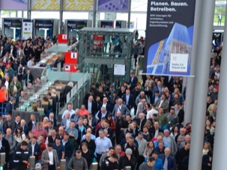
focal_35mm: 94
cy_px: 78
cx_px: -108
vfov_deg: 15.7
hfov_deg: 18.6
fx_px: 616
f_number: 3.8
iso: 720
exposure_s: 1/60
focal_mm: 22
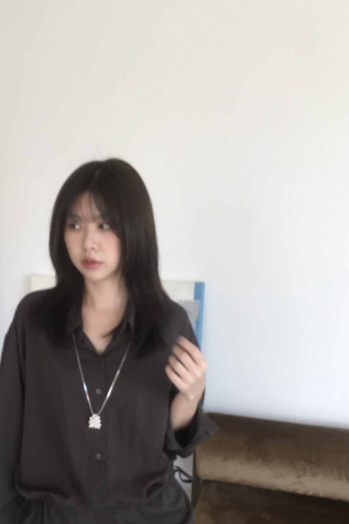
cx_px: 84
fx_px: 611
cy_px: 332
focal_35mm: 42
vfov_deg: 45.9
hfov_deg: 31.3
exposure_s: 1/30
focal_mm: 3.99
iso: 40
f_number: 1.8
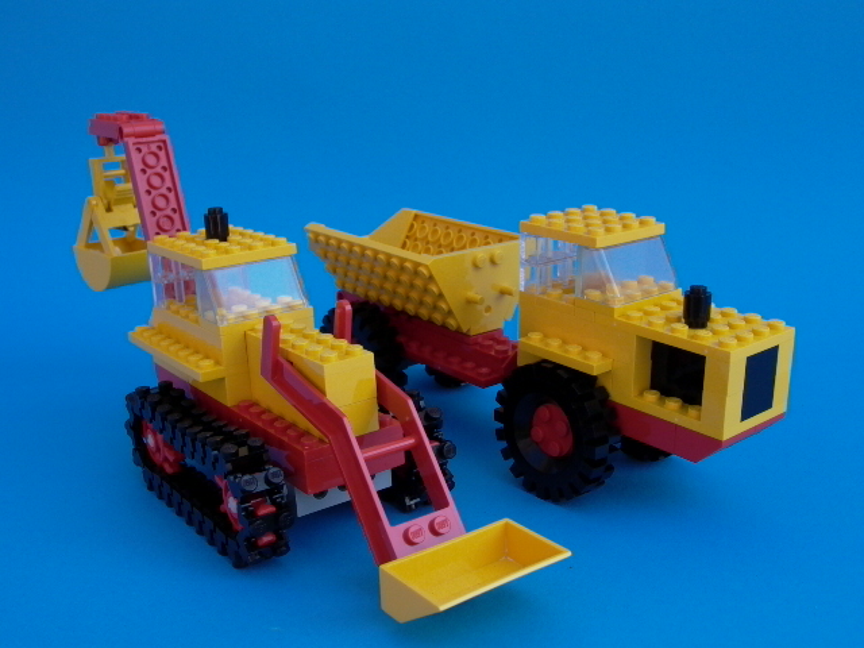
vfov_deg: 37.7
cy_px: 324
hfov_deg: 49.0
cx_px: 432
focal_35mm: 38
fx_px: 948
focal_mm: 8.19
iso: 100
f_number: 4.2
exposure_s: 1/326
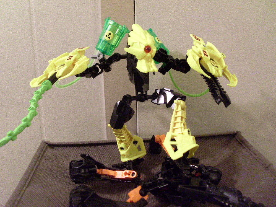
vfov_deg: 36.8
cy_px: 102
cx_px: 136
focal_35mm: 39
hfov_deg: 47.9
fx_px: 311
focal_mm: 6.3
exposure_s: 1/6
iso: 200
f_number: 3
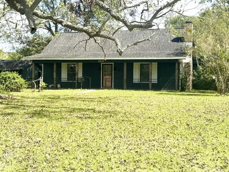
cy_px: 79
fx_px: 350
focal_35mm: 53
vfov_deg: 27.5
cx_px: 105
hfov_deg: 36.2
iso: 80
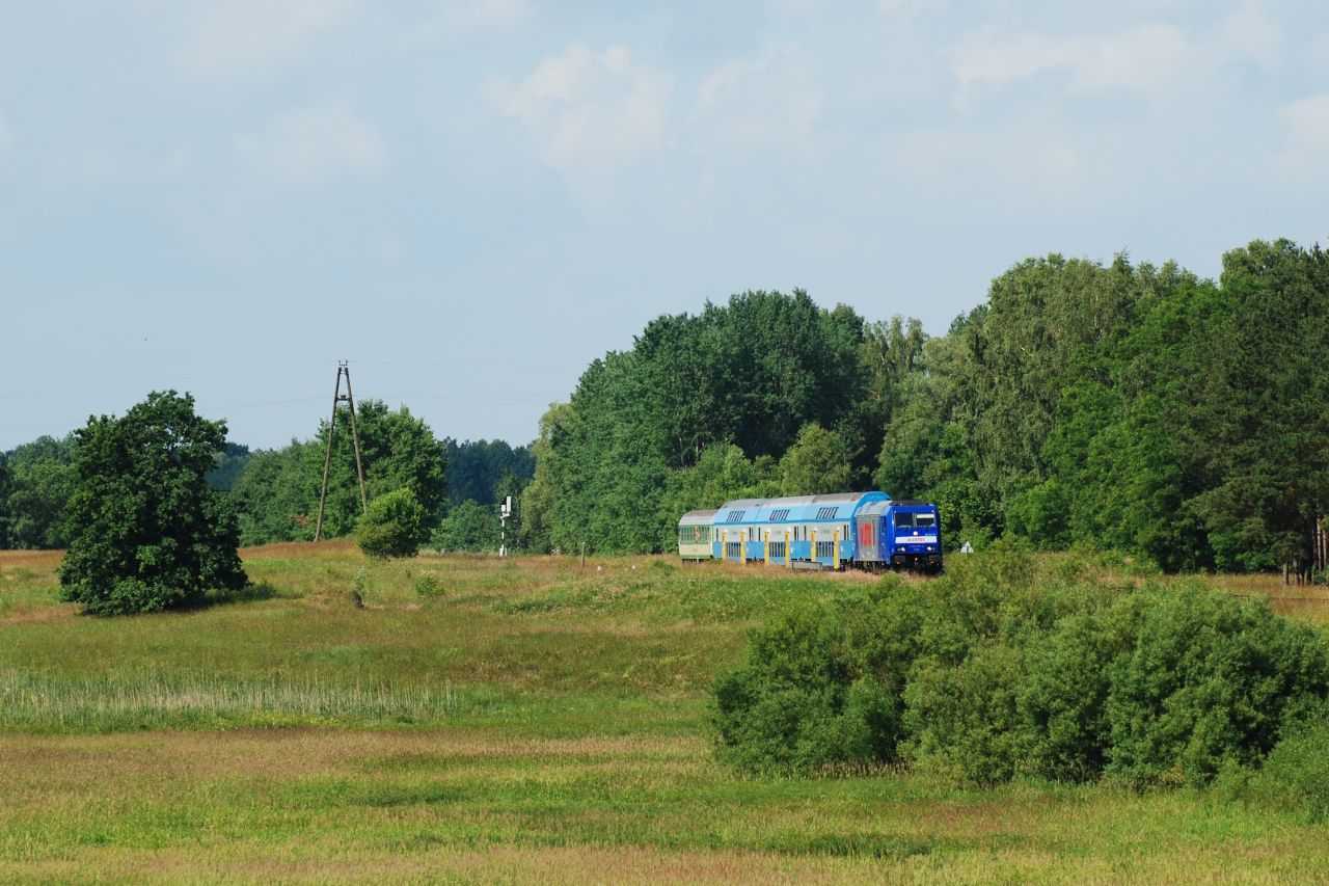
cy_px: 443
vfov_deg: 6.8
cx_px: 664
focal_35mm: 202
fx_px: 7474
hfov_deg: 10.2
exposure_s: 1/500
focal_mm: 135
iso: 200
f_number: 8
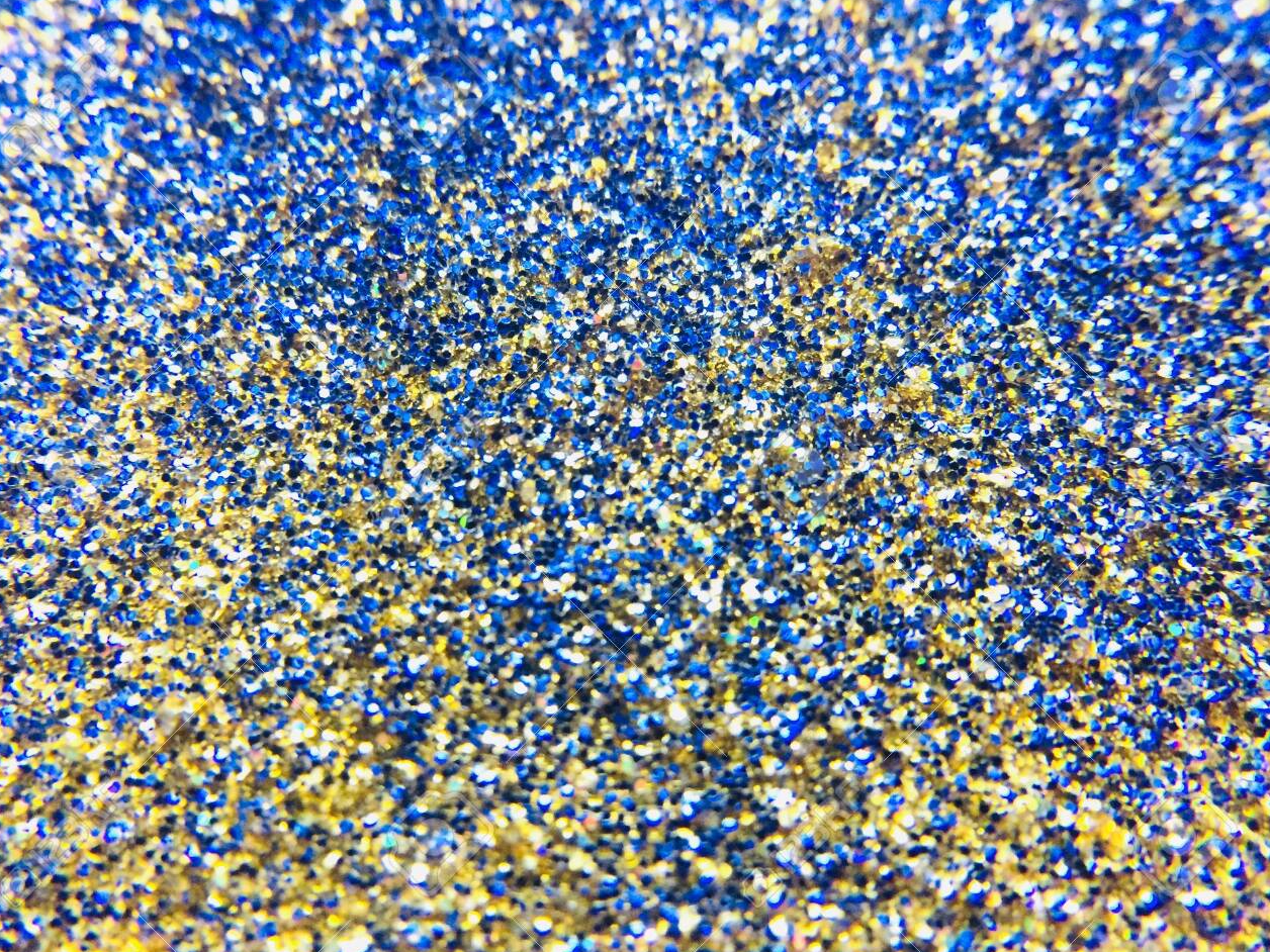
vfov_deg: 46.8
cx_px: 618
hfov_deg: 60.0
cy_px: 485
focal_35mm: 30
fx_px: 1101
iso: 250
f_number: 2.2
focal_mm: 4.15
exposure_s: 1/20
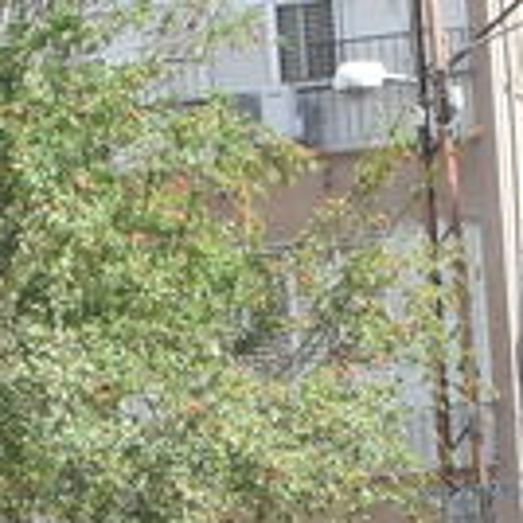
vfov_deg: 6.3
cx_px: 484
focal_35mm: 267
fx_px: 4564
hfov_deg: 6.5
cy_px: 1259
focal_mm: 20
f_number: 18
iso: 800
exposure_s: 1/250
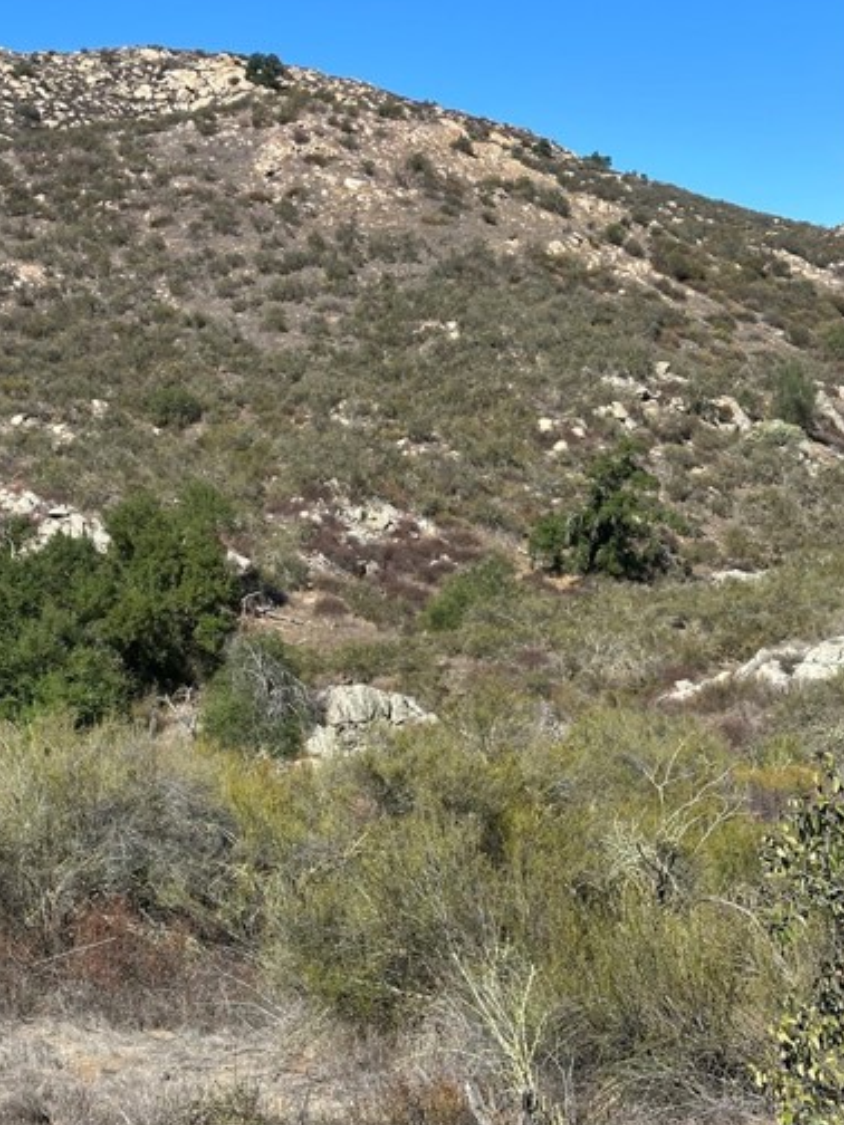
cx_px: 335
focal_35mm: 61
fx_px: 1983
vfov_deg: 31.6
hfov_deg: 24.0
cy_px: 645
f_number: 1.78
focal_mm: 6.86
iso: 64
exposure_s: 1/2732
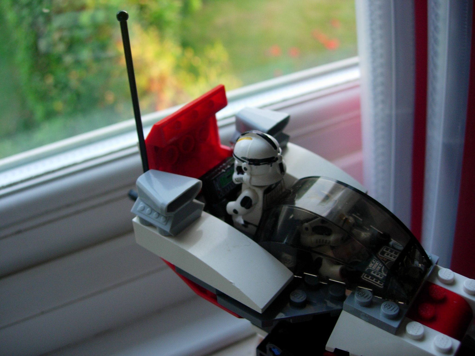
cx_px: 238
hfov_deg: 49.0
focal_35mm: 38
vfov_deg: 37.7
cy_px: 178
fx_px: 521
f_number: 2.8
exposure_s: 1/32
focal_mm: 7.8
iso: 122
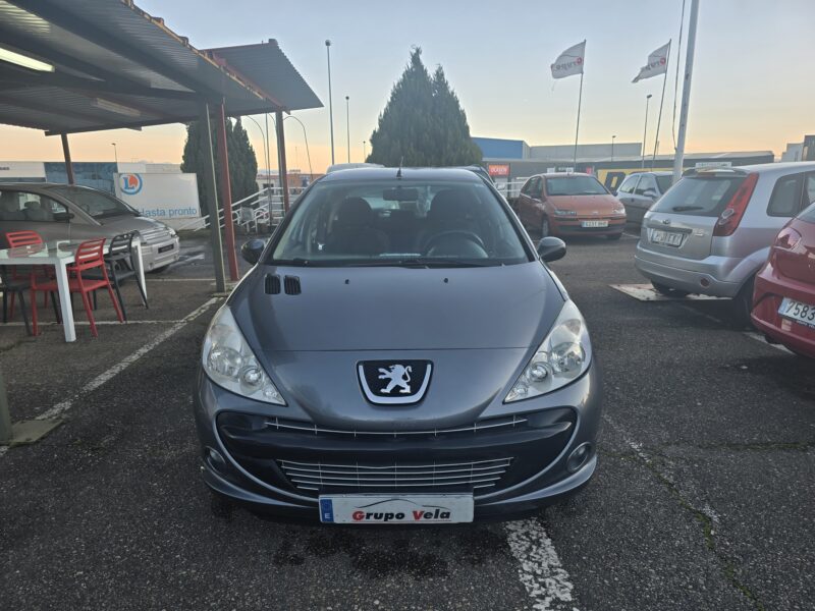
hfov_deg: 73.9
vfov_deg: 58.9
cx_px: 408
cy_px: 306
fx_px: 542
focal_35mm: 23
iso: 20
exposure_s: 1/100
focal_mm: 6.3
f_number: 1.7
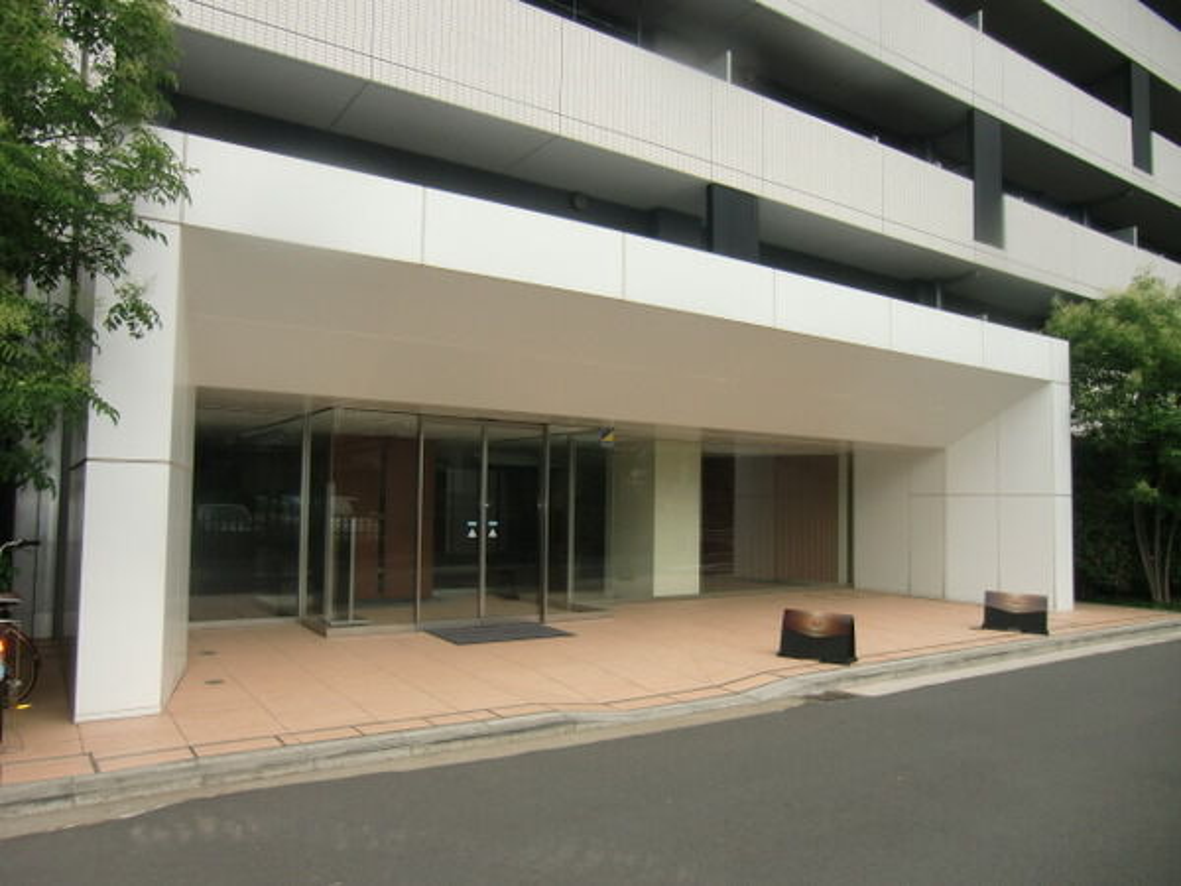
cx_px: 590
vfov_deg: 56.8
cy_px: 443
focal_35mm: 24
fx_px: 819
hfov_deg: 71.6
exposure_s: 1/400
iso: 64
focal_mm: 4.3
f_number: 3.2
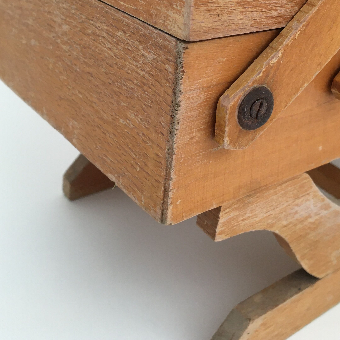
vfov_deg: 33.6
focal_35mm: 48
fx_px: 533
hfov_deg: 35.2
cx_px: 213
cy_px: 40
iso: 32
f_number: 2.2
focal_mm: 4.15
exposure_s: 1/33
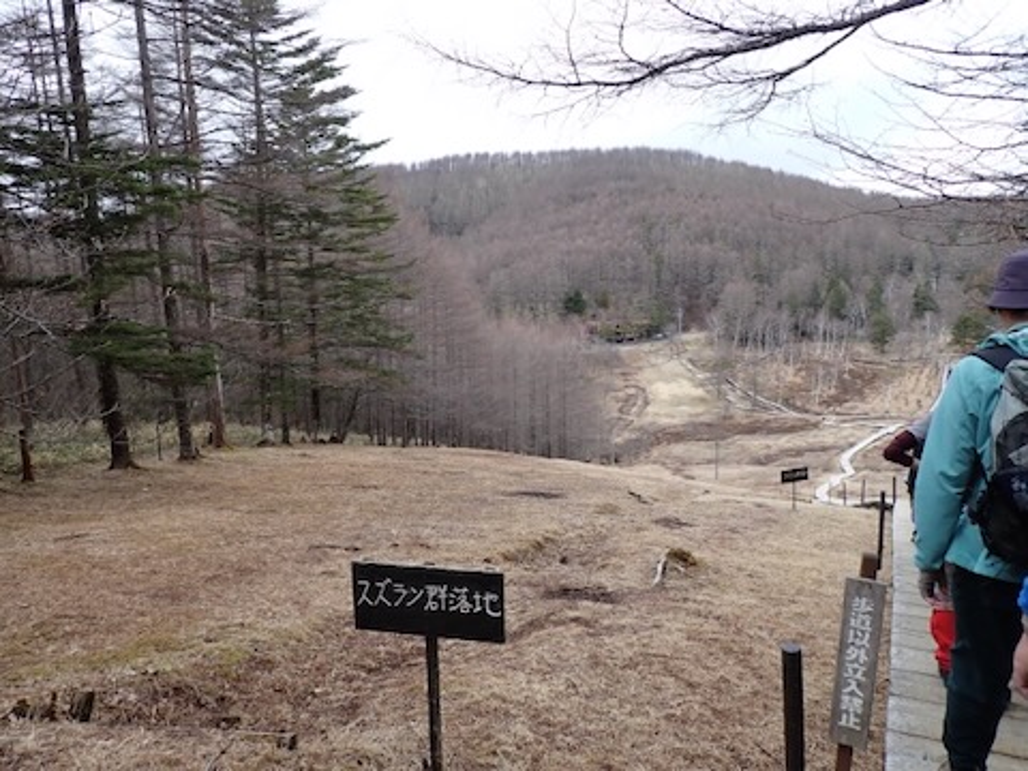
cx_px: 514
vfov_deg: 54.9
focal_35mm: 25
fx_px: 742
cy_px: 386
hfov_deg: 69.4
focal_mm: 4.5
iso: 100
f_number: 2.8
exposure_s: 1/640
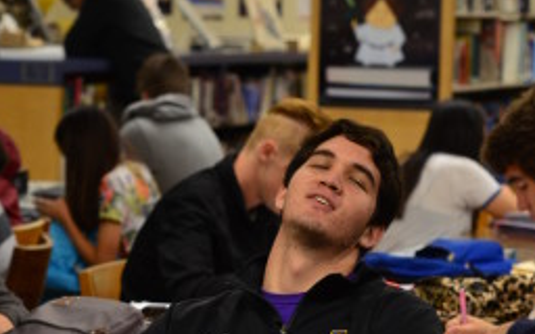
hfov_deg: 10.6
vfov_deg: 6.6
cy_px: 386
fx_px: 2884
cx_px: 268
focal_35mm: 198
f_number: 5.6
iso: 800
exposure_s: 1/80
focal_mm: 85
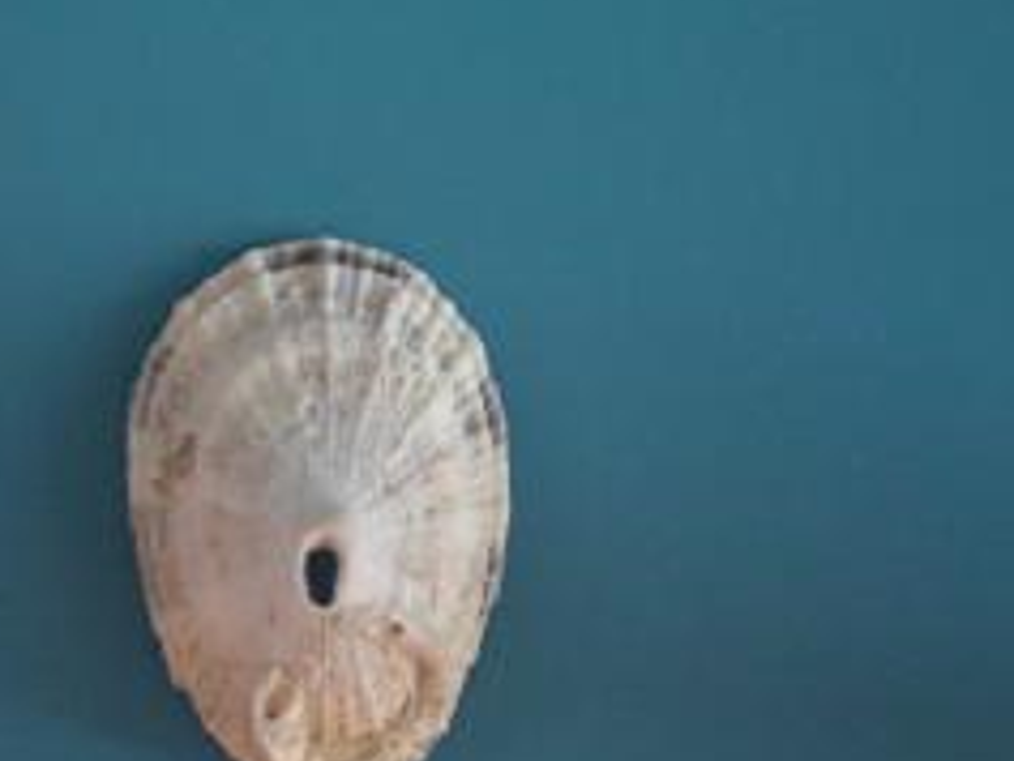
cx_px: 314
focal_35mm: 65
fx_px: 1905
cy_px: 479
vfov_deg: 22.6
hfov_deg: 29.5
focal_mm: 6.3
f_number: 3.1
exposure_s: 1/50
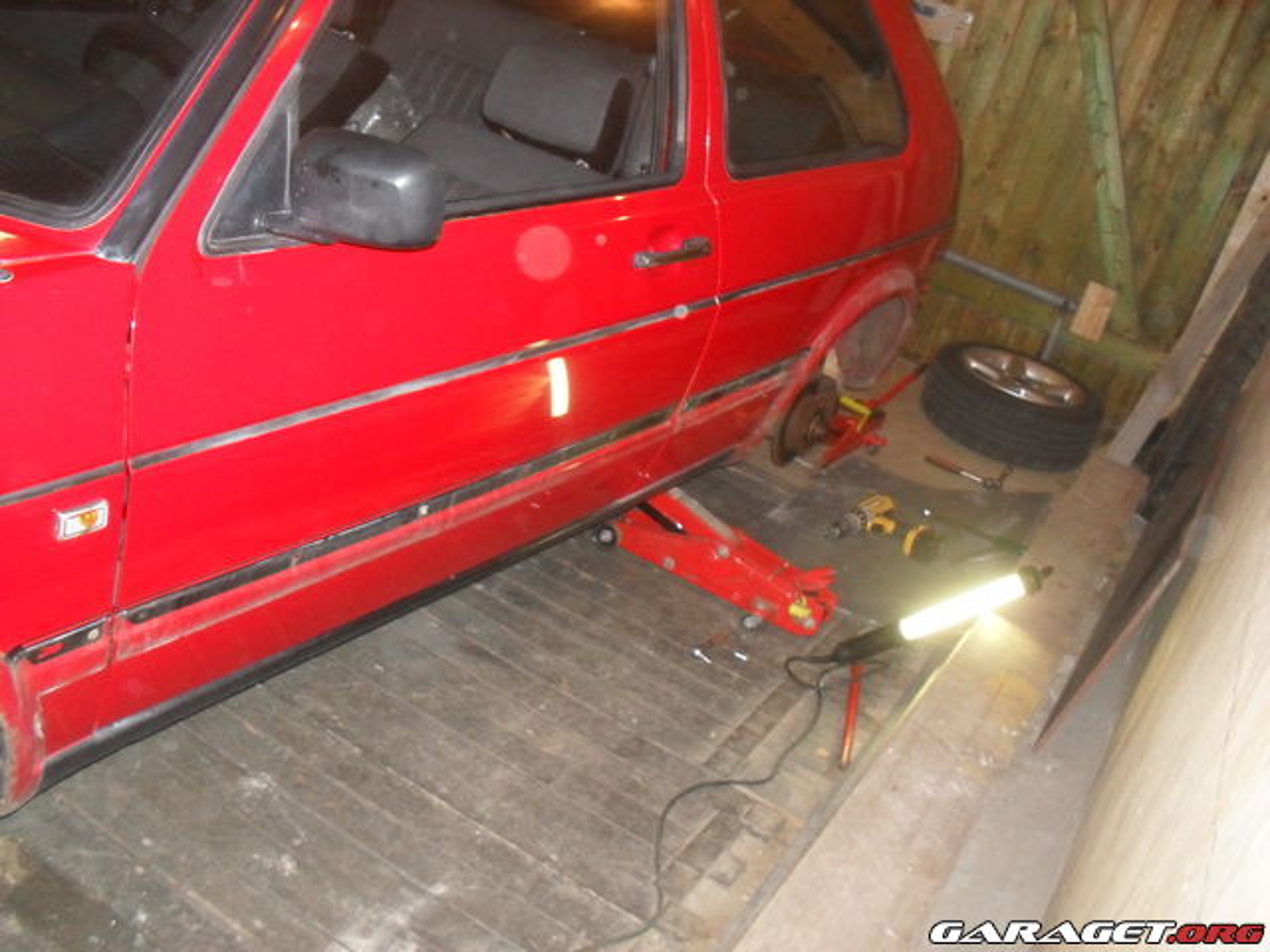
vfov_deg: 40.7
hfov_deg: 52.6
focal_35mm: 35
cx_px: 635
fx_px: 1284
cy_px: 476
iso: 400
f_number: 3.2
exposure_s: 1/45
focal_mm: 6.3
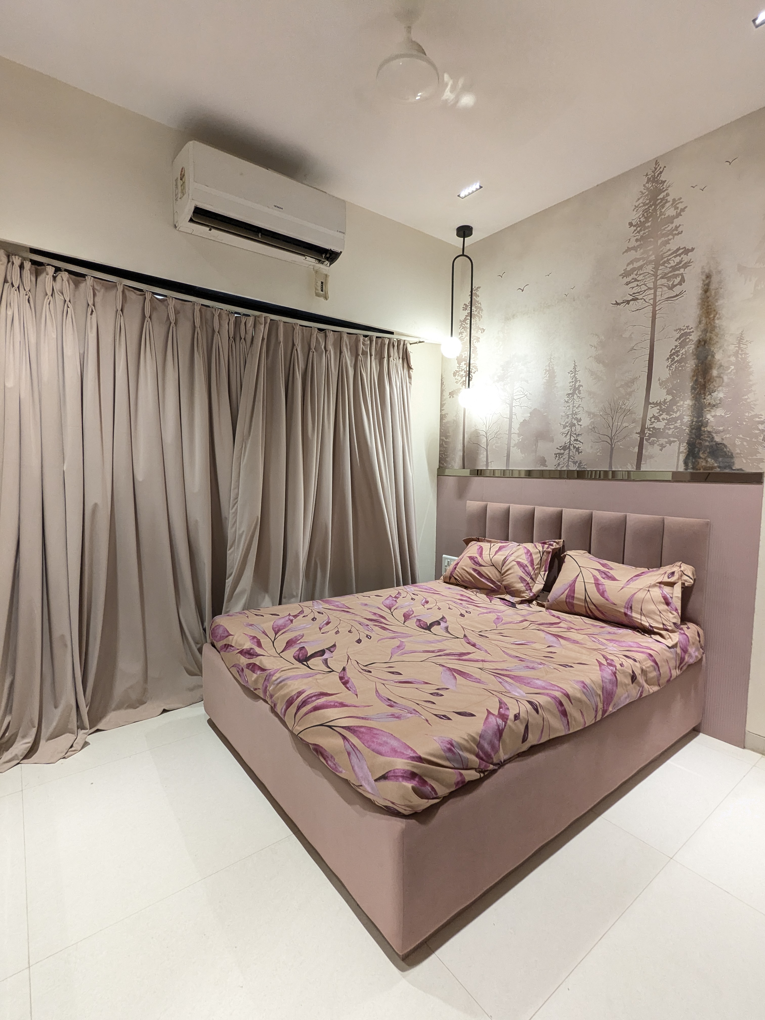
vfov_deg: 94.5
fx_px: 471
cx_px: 382
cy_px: 510
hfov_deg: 78.1
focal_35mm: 16
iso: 347
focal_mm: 2.35
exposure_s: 1/50
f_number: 2.2
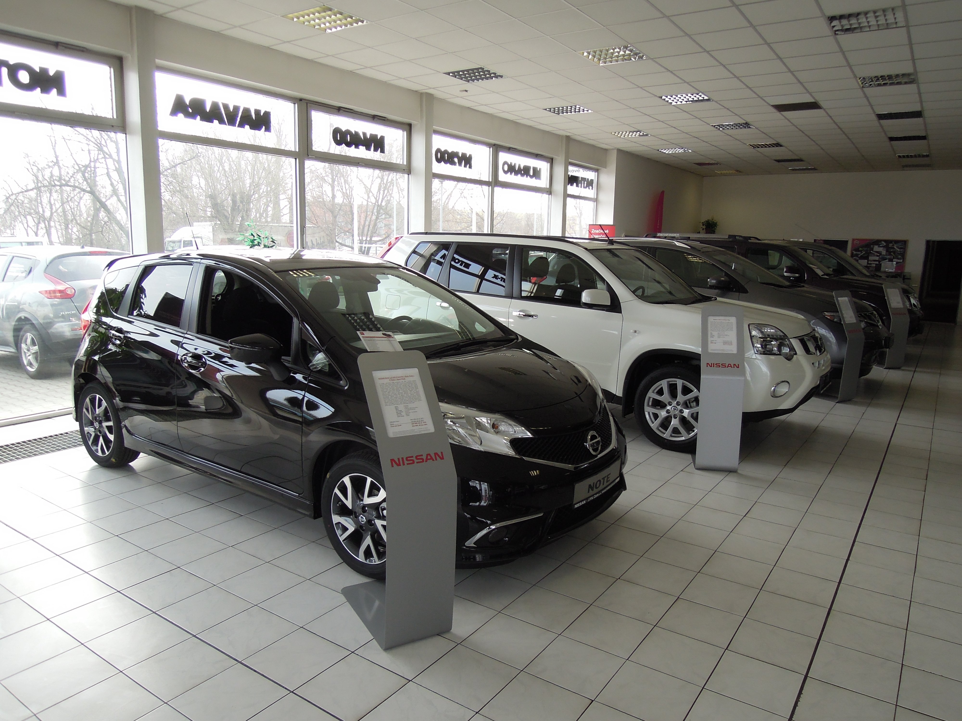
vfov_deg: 56.8
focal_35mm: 24
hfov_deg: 71.6
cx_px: 481
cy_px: 360
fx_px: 667
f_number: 2.8
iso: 160
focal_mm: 4.3
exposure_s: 1/200
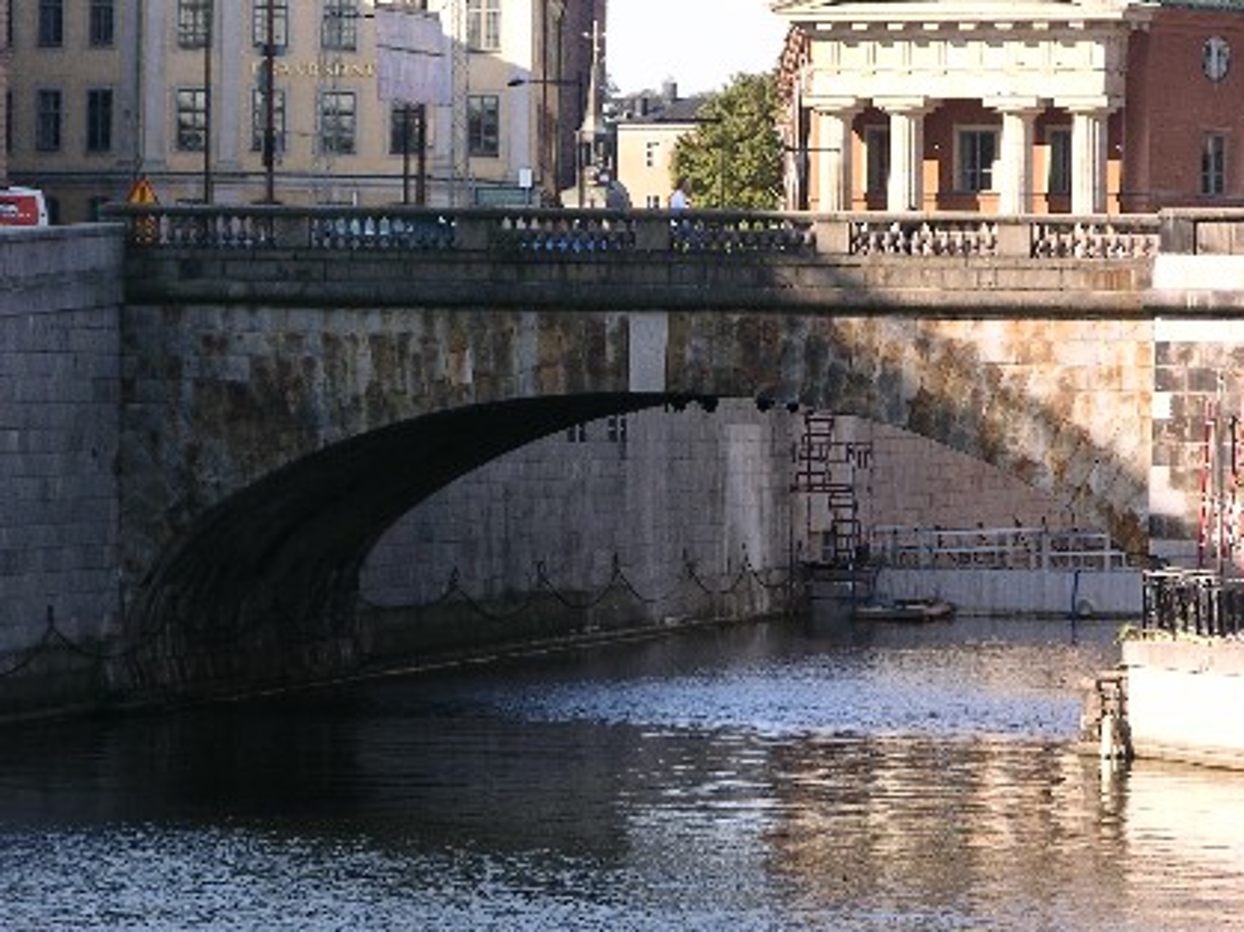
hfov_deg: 7.4
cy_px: 404
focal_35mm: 266
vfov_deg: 5.6
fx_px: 9557
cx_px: 681
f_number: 5.1
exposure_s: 1/122
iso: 50
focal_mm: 48.5
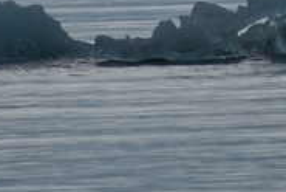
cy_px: -142
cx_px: 275
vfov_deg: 0.7
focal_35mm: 2071
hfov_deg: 1.0
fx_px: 16479
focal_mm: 300
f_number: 9
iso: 100
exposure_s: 1/640
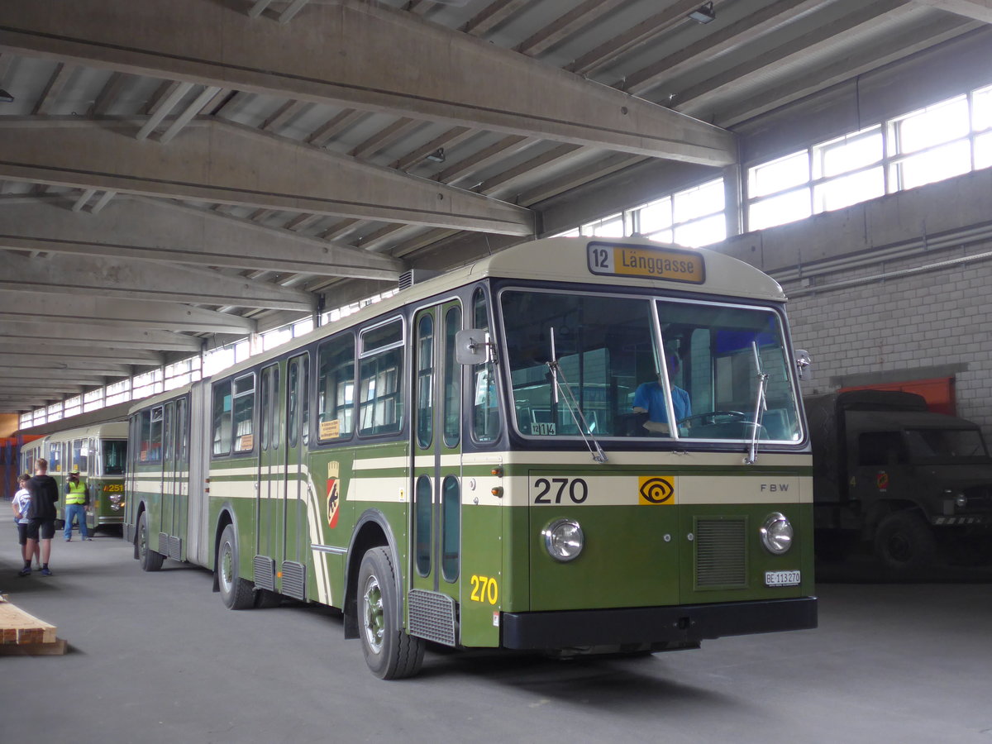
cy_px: 372
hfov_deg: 45.8
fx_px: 1175
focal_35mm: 41
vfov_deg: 35.1
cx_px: 496
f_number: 2.6
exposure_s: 1/60
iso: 250
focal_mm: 8.4
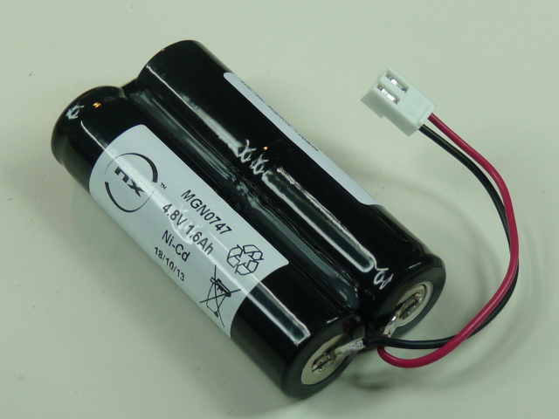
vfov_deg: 13.8
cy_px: 210
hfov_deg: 18.4
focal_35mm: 107
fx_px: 1728
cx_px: 280
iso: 100
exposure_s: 1/60
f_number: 3.2
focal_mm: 10.8
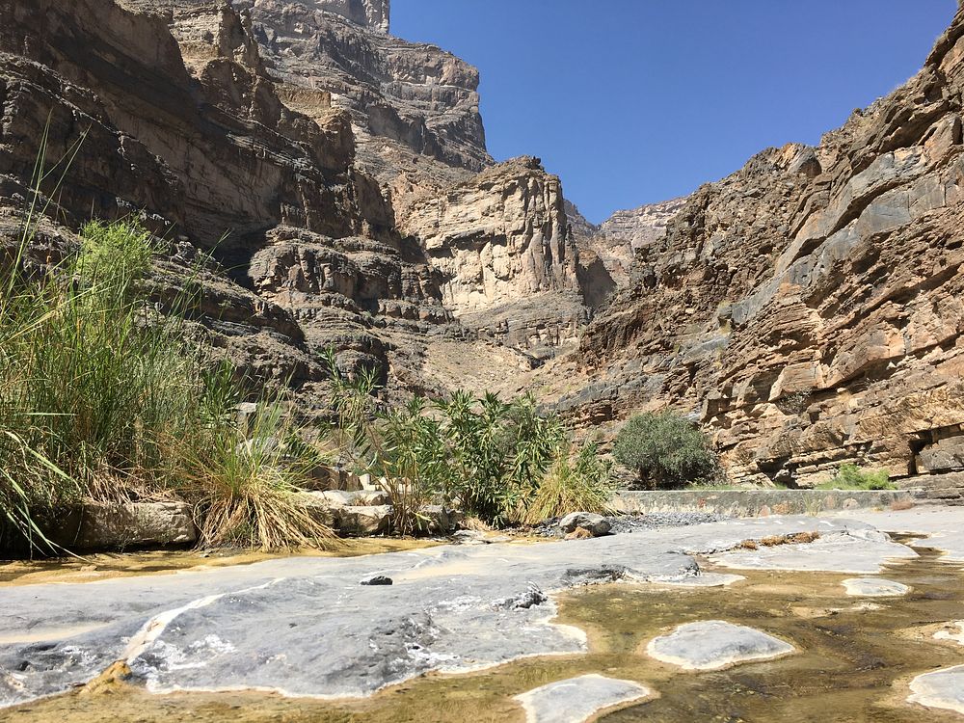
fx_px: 808
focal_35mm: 29
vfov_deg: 48.2
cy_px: 362
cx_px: 482
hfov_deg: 61.7
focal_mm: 4.15
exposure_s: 1/1570
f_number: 2.2
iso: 25
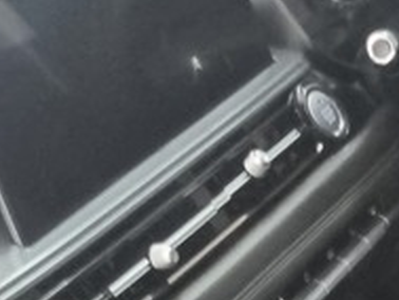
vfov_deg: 9.9
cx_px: 608
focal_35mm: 141
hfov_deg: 13.2
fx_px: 1626
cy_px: 566
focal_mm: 5.4
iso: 640
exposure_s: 1/33
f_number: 1.8
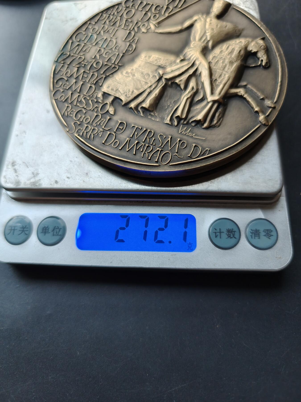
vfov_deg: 73.9
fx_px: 267
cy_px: 201
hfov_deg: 58.9
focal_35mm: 23
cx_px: 150
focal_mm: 6.06
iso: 500
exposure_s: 1/100
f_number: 1.6
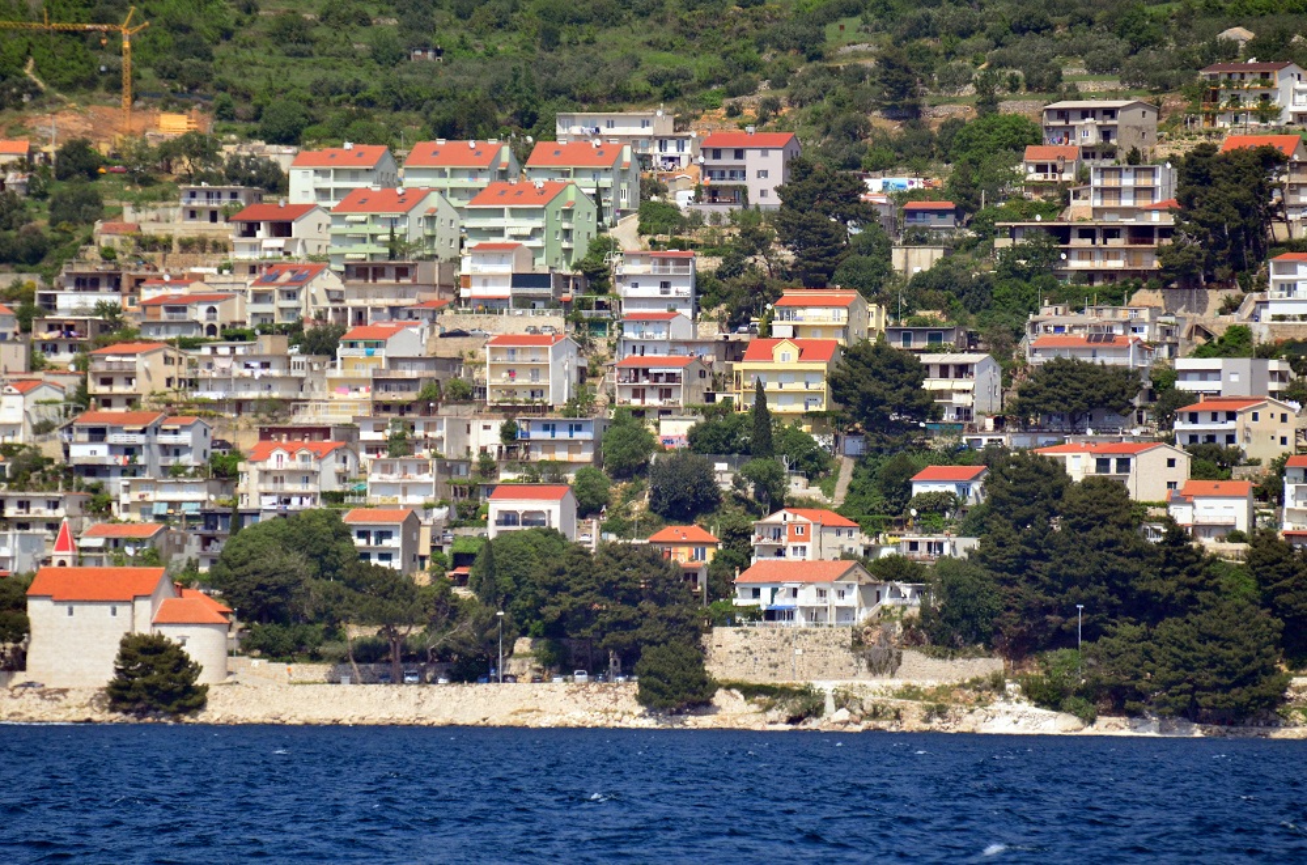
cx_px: 654
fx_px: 16299
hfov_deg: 4.6
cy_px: 432
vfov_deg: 3.0
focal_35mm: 450
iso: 800
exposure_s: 1/3200
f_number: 5.6
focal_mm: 300
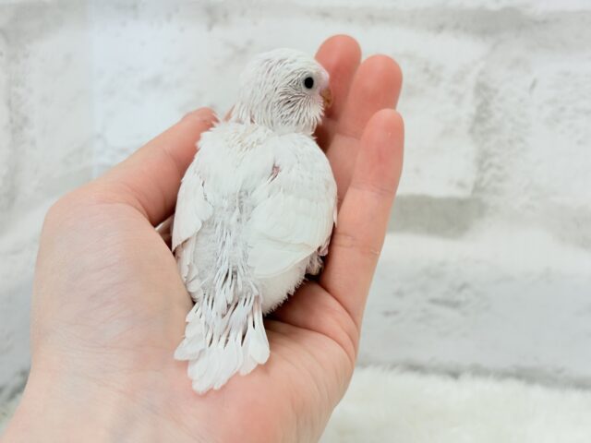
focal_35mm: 52
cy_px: 222
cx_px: 296
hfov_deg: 36.8
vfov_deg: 28.0
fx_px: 888
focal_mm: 5.96
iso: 32
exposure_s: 1/50
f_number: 1.6
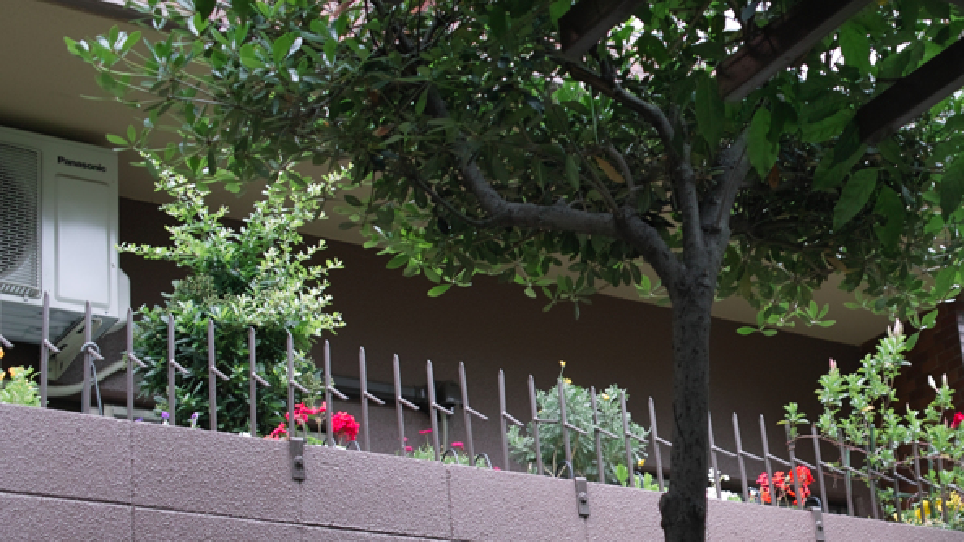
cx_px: 688
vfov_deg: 16.2
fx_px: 1891
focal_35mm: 74
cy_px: 437
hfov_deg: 28.3
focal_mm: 24.2
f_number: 2.8
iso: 100
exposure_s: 1/80
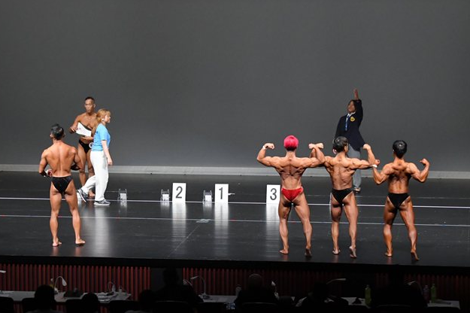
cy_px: 178
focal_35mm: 145
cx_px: 197
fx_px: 1892
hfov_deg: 14.2
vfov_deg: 9.5
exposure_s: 1/400
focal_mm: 78
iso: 5000
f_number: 5.6
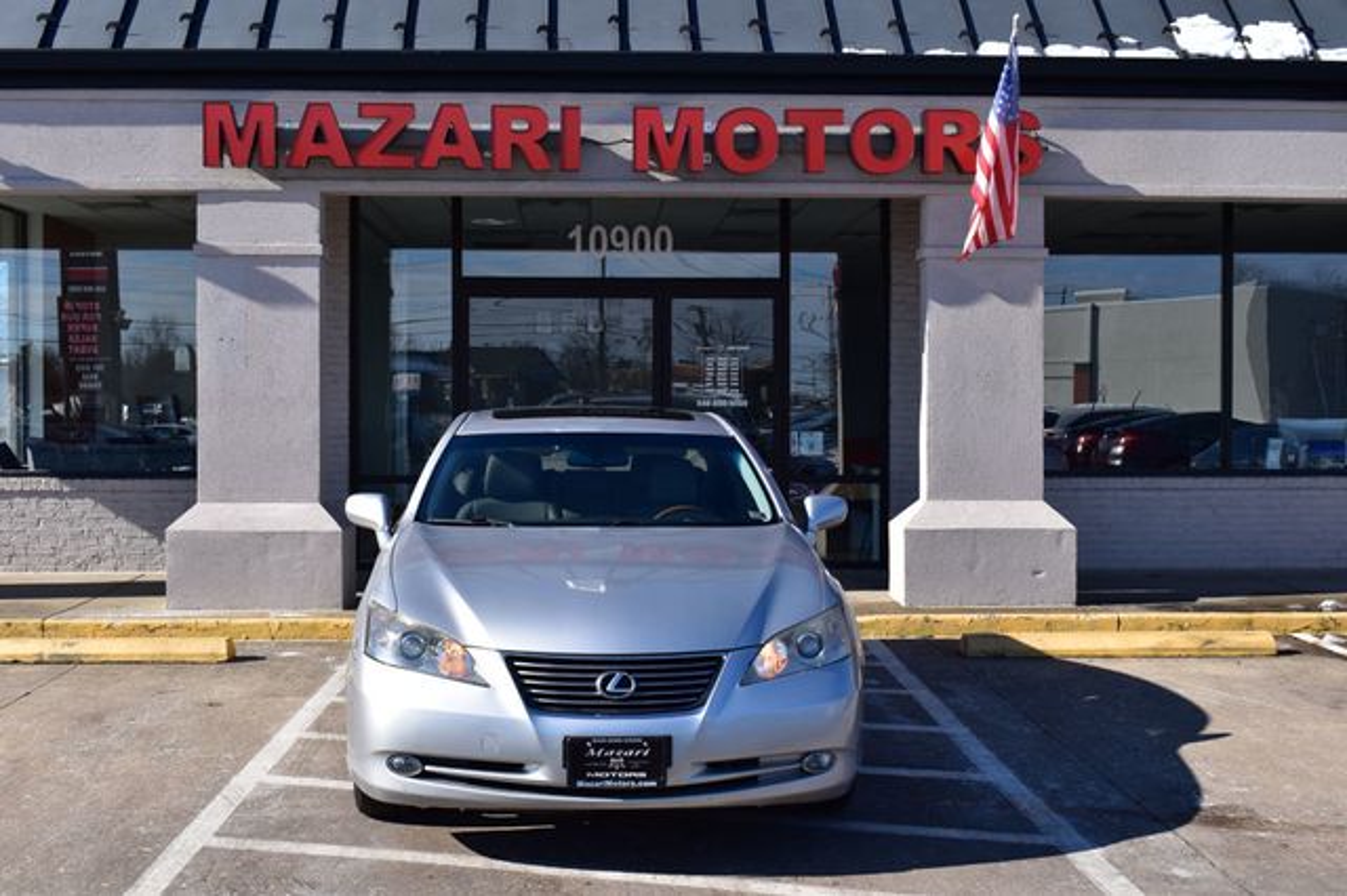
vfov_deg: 29.8
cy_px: 448
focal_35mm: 45
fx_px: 1683
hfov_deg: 43.6
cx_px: 674
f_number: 11
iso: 320
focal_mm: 30
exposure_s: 1/500
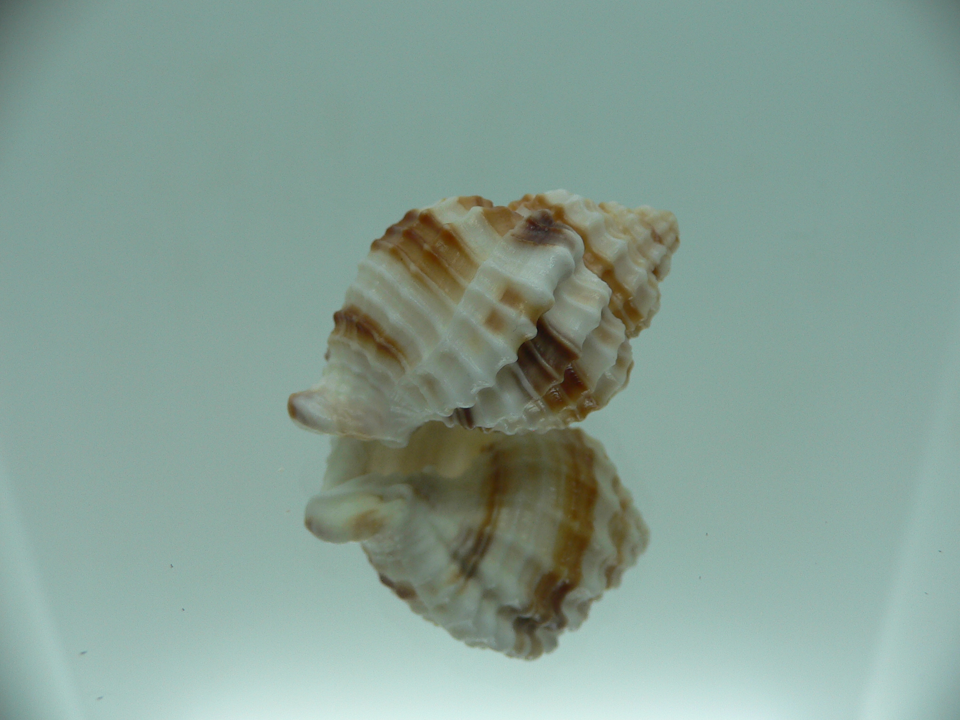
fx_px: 971
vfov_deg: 40.7
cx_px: 480
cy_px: 360
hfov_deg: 52.6
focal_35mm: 35
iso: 80
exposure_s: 1/80
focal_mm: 4.6
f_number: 2.8
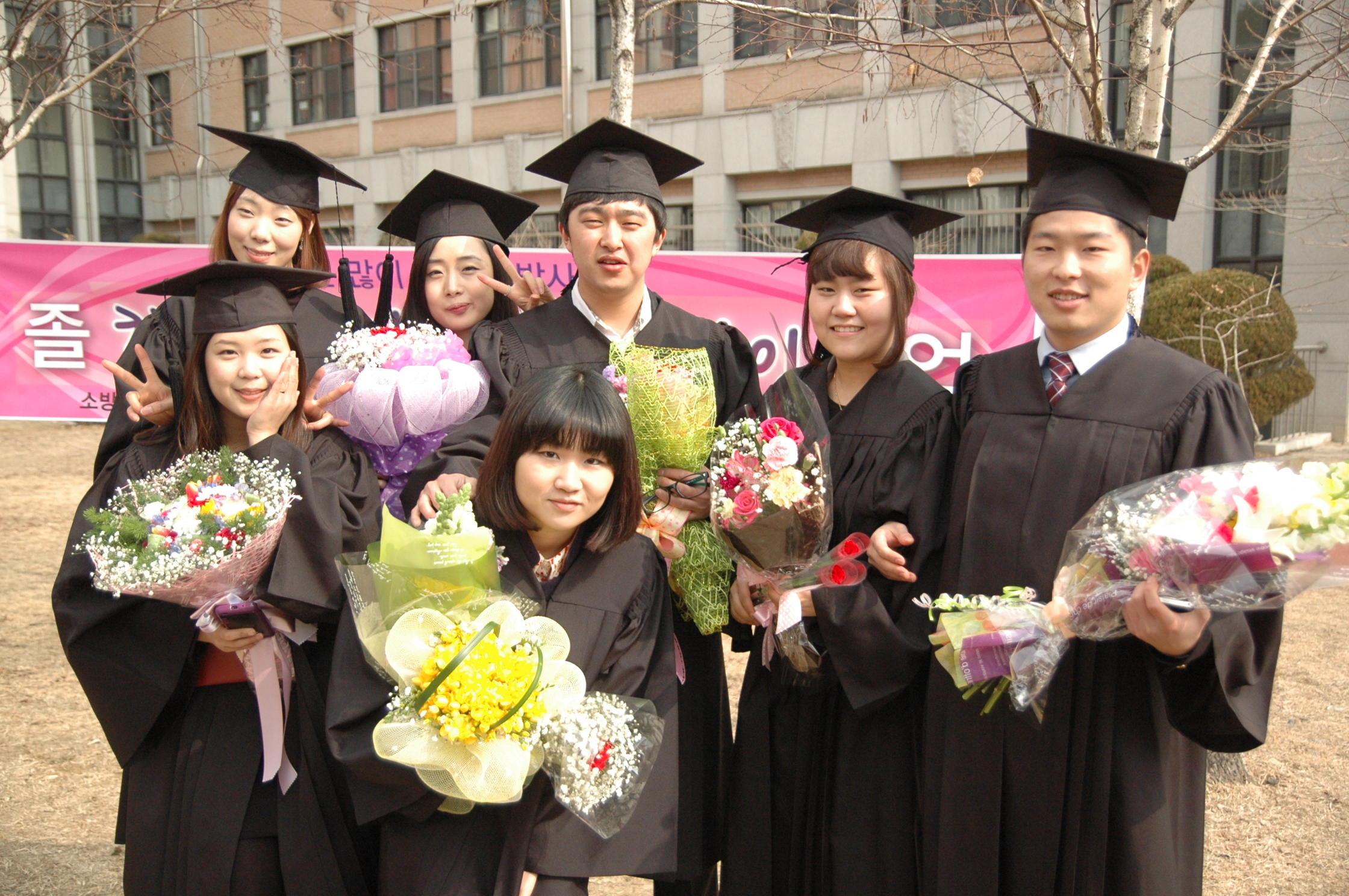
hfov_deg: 49.6
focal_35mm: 39
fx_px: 1460
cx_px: 674
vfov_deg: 34.1
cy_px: 448
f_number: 2.8
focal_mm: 26
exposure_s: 1/4000
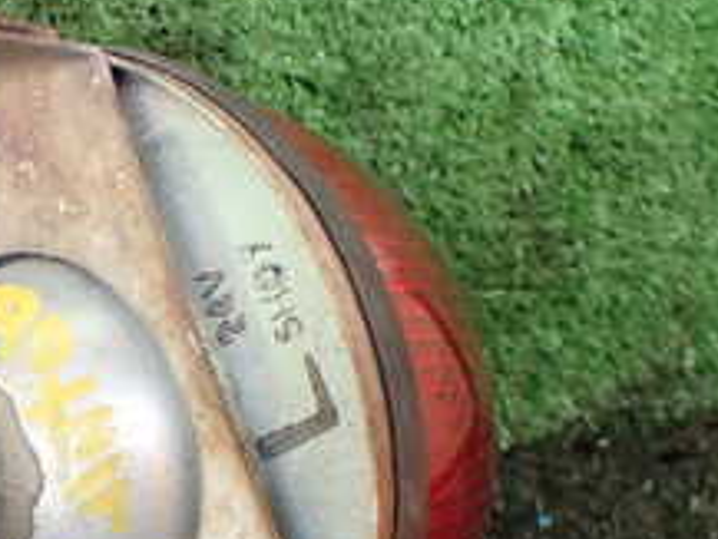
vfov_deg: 17.7
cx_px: -7
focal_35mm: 83
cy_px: 403
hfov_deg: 22.6
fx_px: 1723
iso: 160
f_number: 2.3
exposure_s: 1/125
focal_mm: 5.4
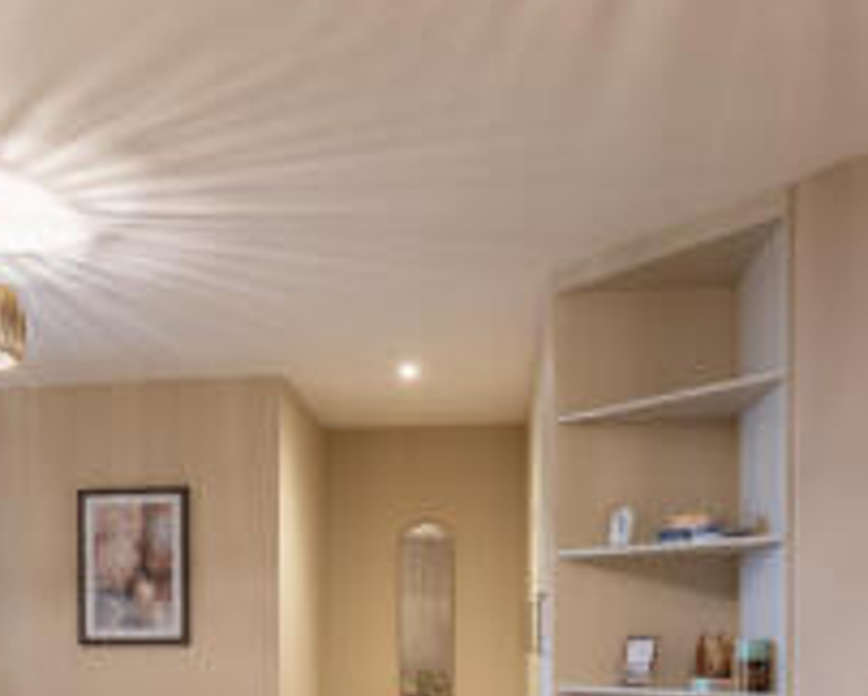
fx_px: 1080
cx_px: 309
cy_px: 664
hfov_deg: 43.3
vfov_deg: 33.3
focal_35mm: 42
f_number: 9
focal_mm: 12.6
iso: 200
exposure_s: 1/2
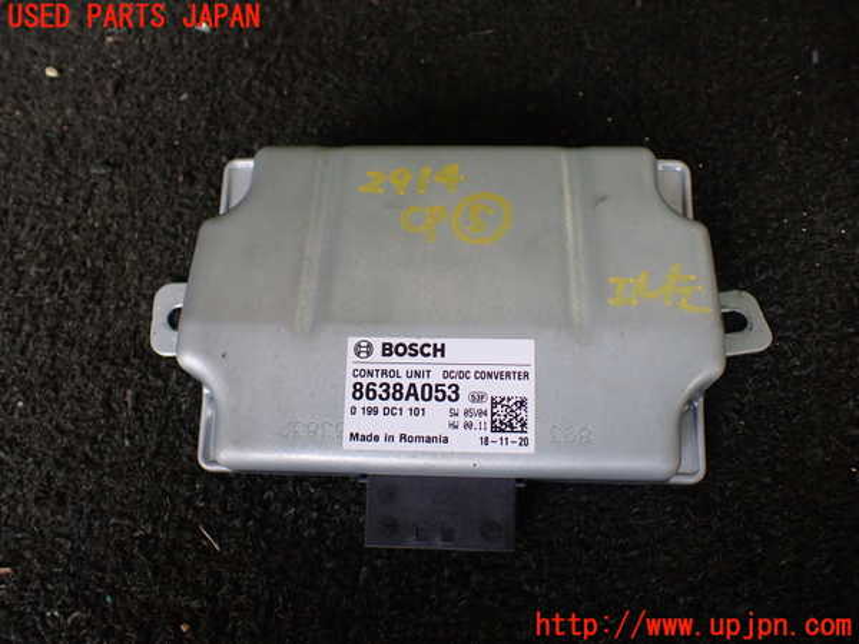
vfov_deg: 46.8
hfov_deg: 60.0
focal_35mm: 30
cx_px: 430
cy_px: 322
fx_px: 744
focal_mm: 5.4
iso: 125
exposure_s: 1/125
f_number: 2.3
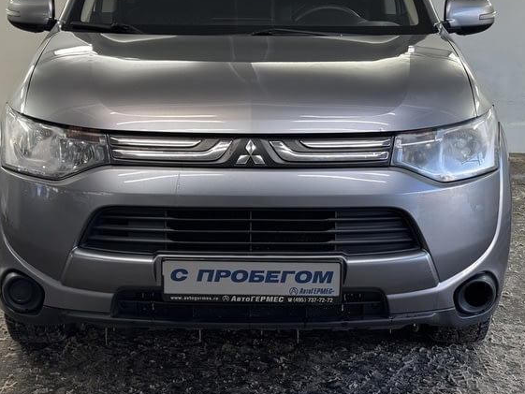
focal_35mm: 77
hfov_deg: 25.3
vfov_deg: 19.0
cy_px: 108
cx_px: 255
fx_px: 1168
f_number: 1.78
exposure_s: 1/100
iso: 50
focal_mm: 6.76
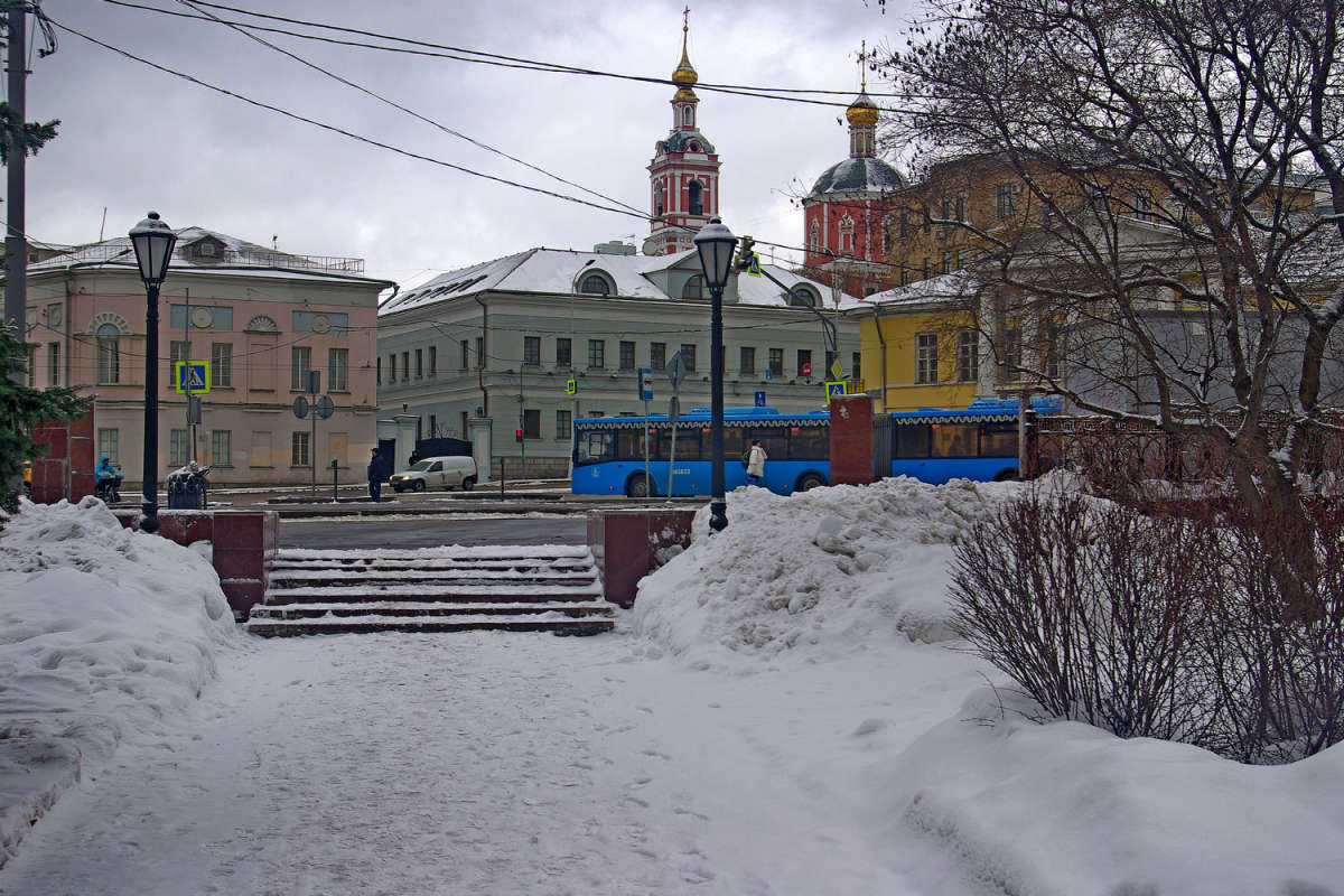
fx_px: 1960
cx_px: 672
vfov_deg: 25.8
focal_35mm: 52
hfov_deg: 37.9
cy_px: 448
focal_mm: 35
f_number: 8
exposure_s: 1/100
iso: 100
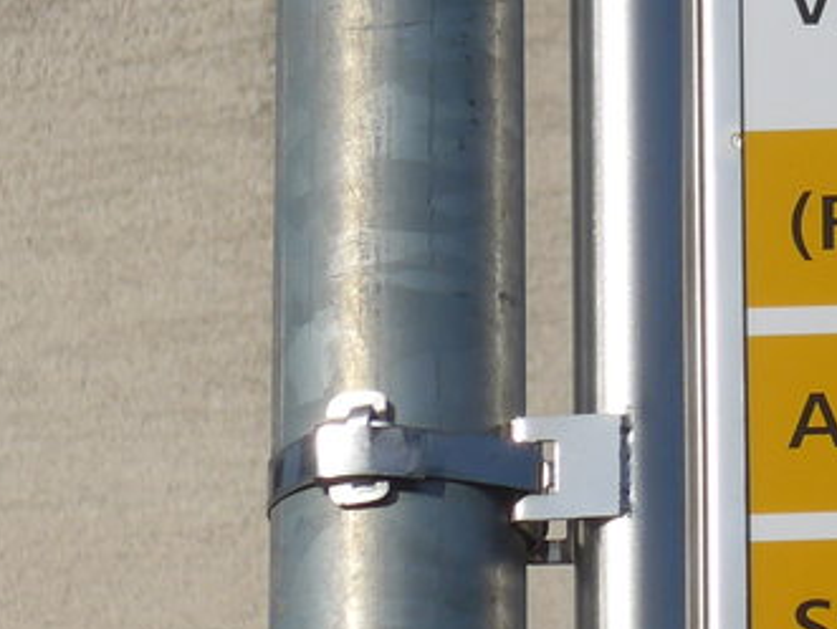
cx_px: 1355
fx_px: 19462
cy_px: -58
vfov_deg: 1.9
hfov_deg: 2.5
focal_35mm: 804
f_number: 5.9
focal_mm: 42.8
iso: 80
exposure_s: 1/640
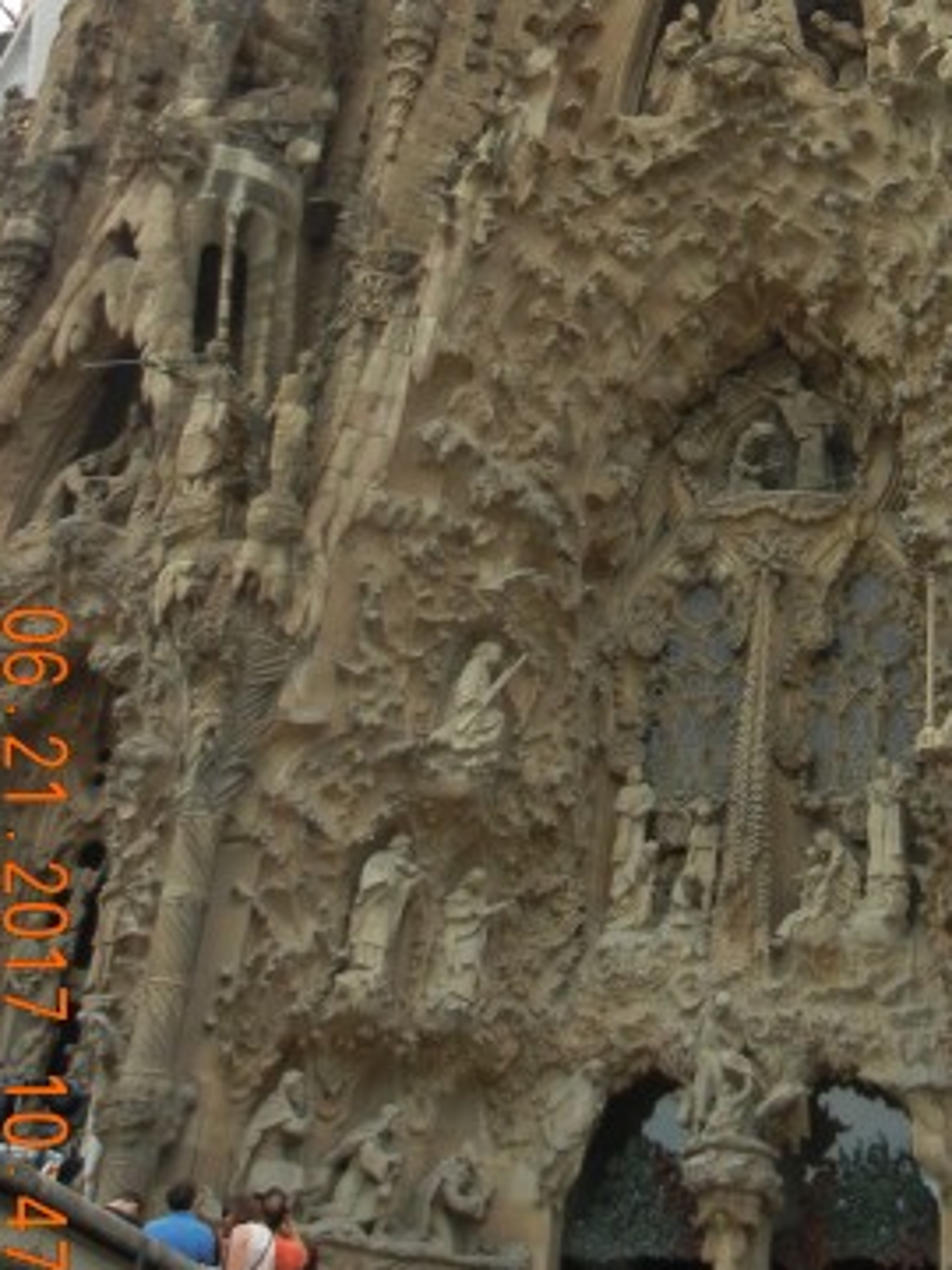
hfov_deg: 22.4
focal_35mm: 64
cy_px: 85
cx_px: 839
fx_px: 2347
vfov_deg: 28.9
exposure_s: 1/416
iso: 160
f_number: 3.5
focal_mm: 5.4
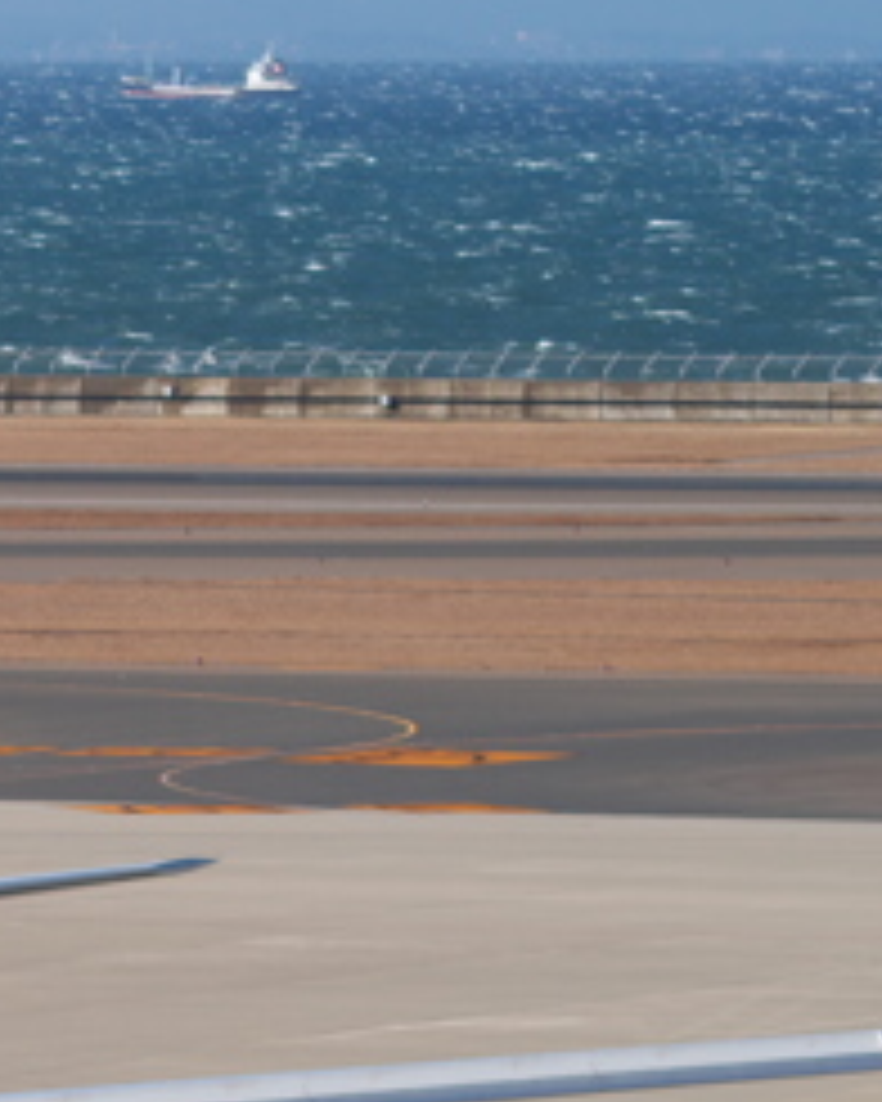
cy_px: 774
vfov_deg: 3.3
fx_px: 19121
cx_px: -1130
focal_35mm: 586
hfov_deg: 2.6
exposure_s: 1/640
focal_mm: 100
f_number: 5.6
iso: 100
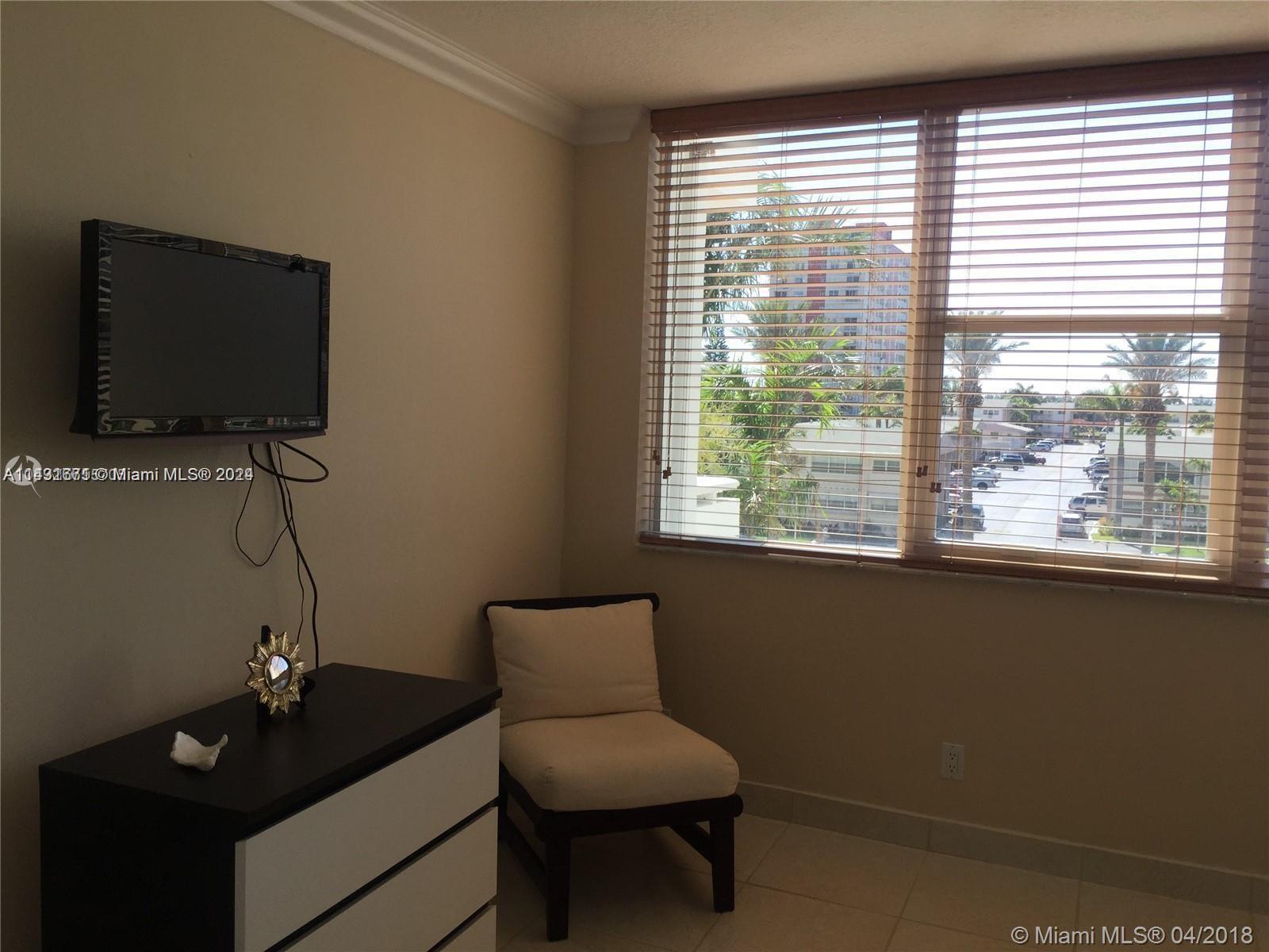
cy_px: 476
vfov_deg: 48.2
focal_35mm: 29
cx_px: 634
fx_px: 1063
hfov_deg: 61.7
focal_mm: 4.15
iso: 32
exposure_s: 1/449
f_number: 2.2
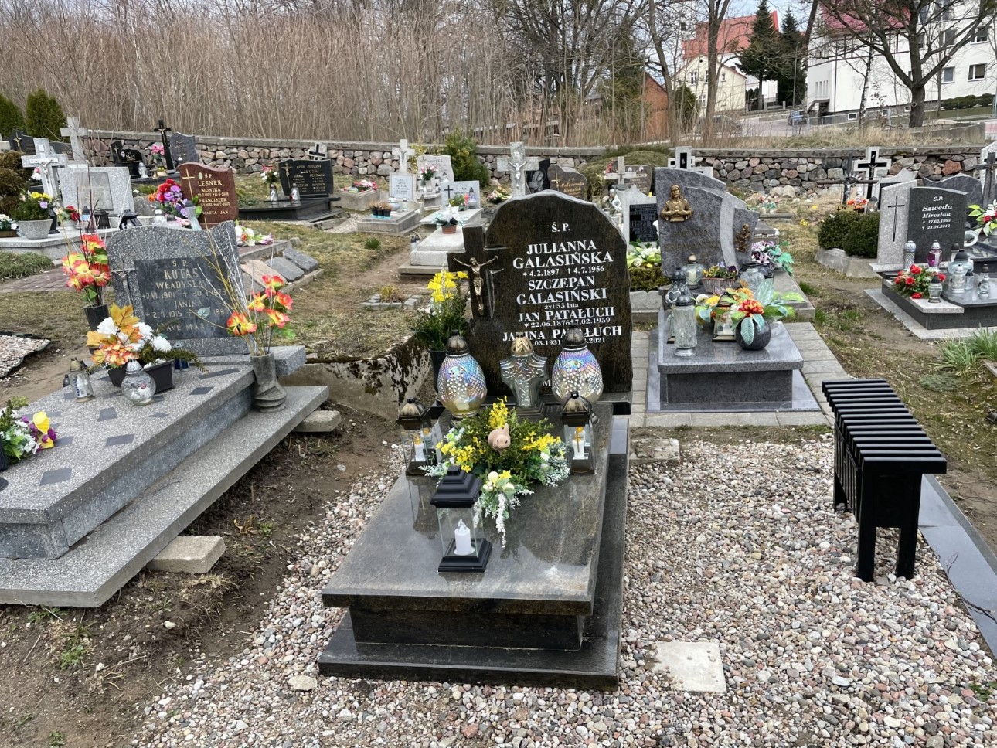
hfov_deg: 67.3
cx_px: 498
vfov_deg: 53.1
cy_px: 374
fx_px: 749
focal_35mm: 26
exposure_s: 1/1261
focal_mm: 4.2
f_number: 1.6
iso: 32
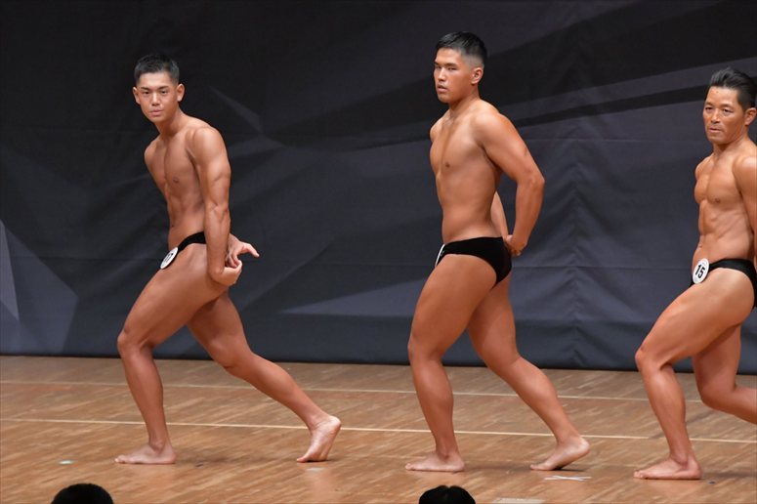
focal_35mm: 300
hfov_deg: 6.9
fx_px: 6305
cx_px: 378
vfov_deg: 4.6
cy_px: 252
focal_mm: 200
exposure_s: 1/400
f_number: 5.6
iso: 6400
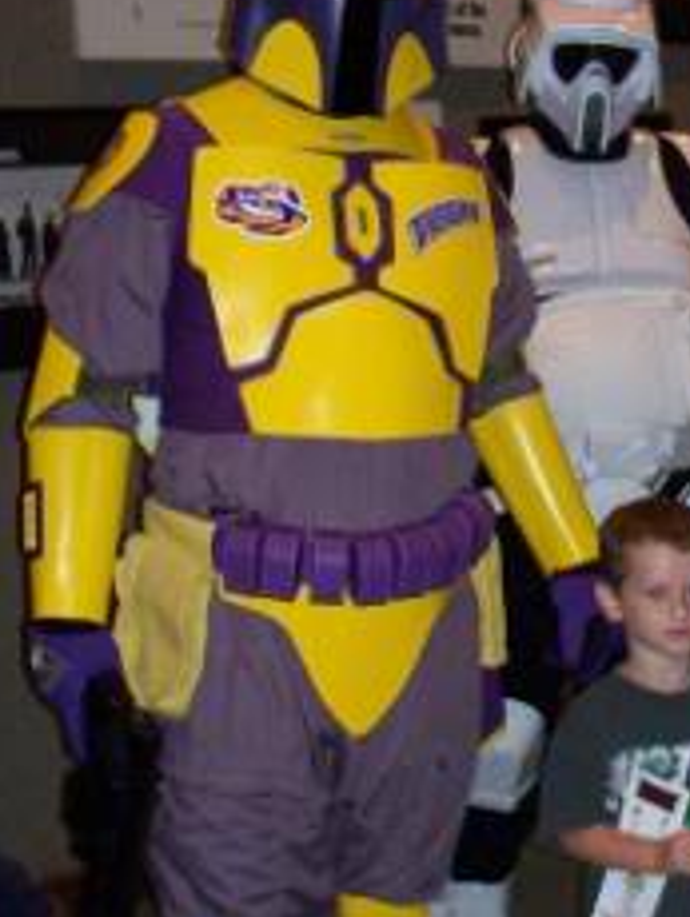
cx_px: 638
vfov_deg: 25.9
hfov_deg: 19.3
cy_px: 510
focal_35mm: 75
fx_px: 1990
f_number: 2.8
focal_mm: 7.54
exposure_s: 1/30
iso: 200
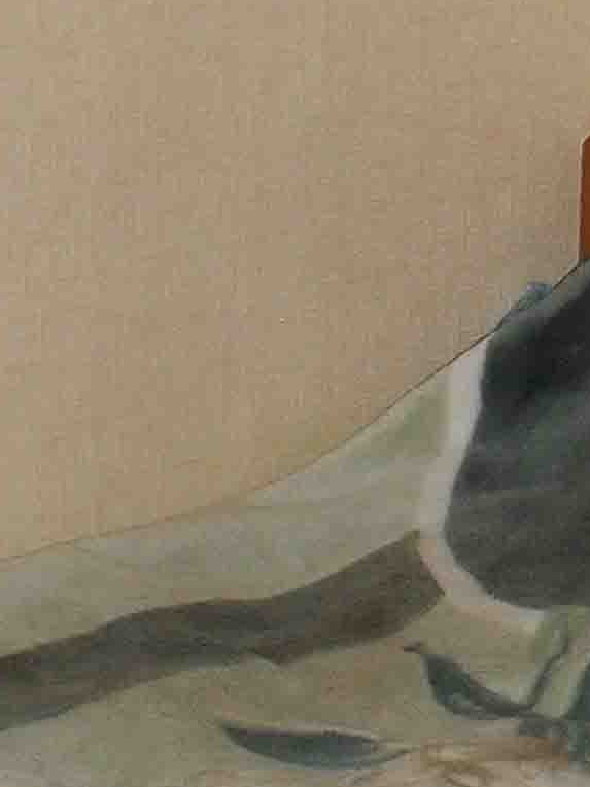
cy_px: 309
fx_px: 3798
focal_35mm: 167
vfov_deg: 11.8
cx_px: 280
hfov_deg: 8.9
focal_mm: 6.3
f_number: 3.2
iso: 200
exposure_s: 1/45
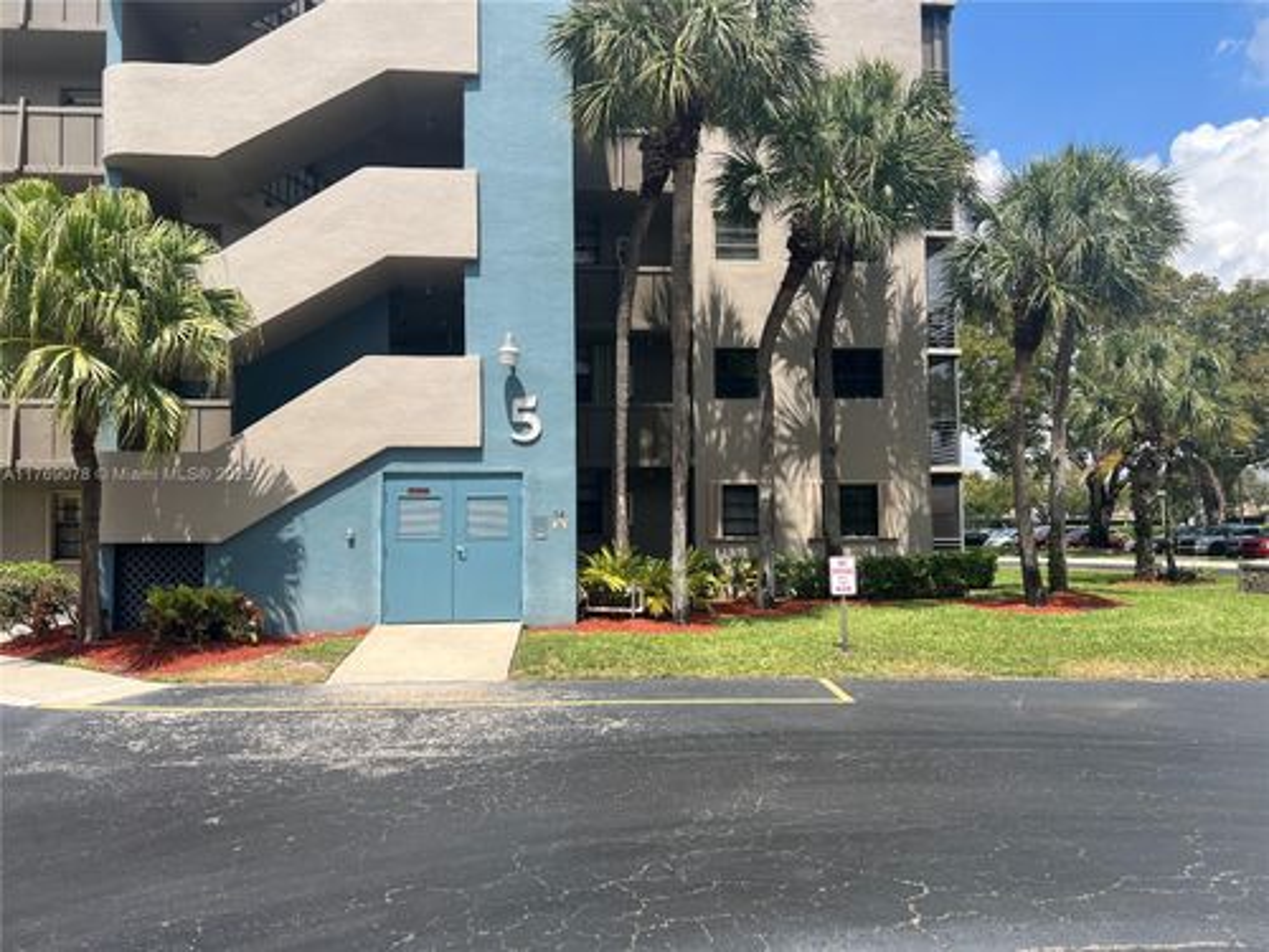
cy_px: 476
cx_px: 634
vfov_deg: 53.1
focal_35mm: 26
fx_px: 953
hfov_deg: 67.3
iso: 50
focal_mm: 5.7
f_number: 1.5
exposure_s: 1/3165
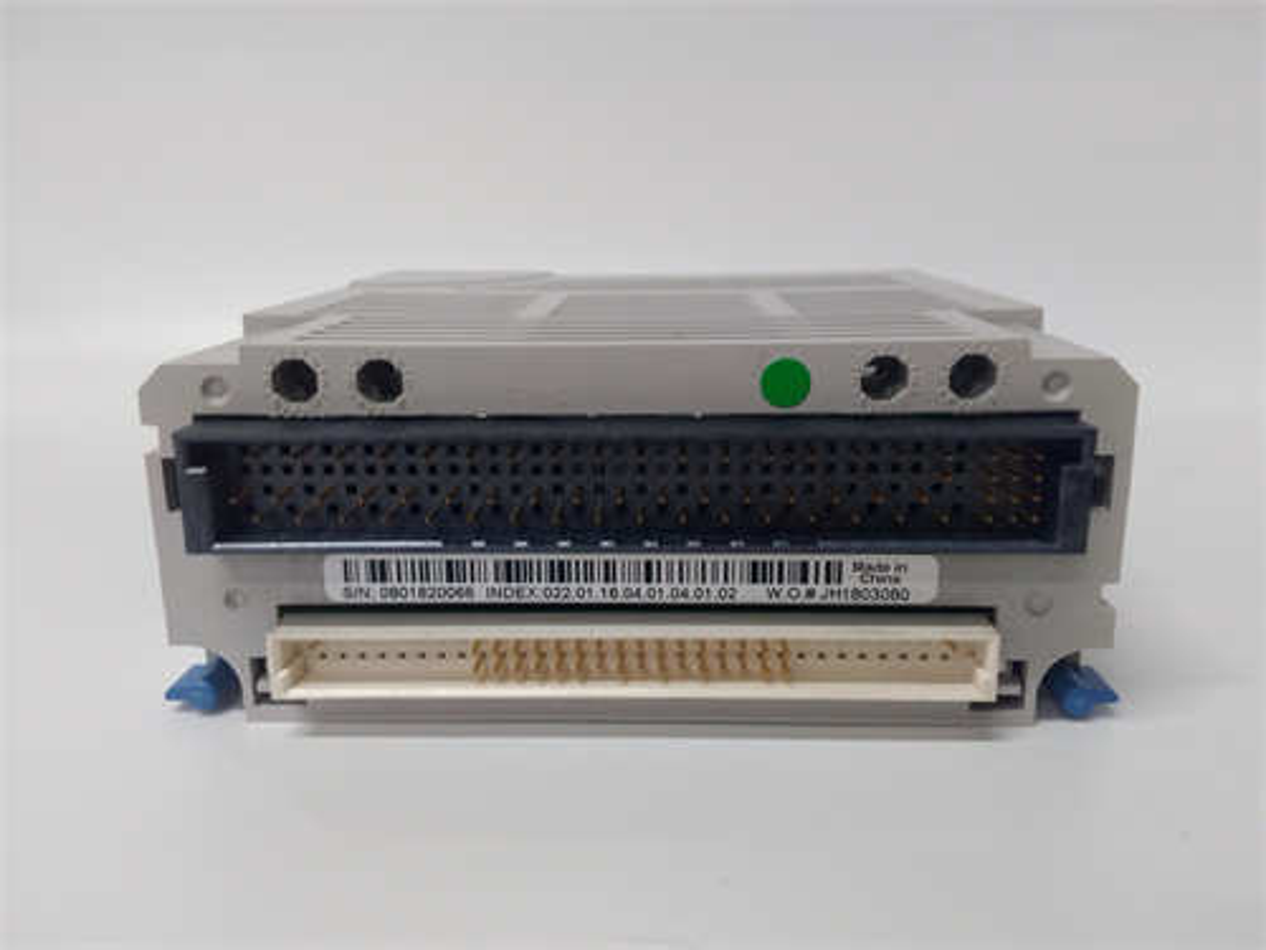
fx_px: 987
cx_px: 633
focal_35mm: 27
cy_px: 475
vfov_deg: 51.4
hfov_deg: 65.3
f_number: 2
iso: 199
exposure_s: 1/33
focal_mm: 3.79
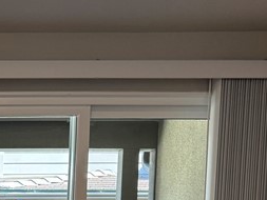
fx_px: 749
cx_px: -138
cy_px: 371
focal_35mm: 97
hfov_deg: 18.0
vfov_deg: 13.5
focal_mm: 6.76
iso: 125
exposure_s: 1/120
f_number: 1.78
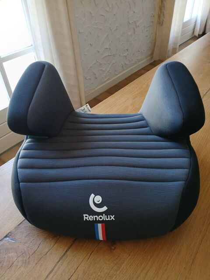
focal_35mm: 26
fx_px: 210
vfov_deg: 67.3
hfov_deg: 53.1
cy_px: 140
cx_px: 105
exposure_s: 1/50
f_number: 1.8
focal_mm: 3.98
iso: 200
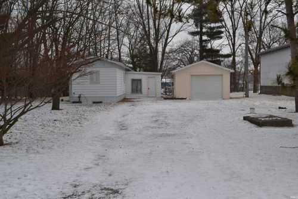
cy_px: 100
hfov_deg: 45.0
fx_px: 360
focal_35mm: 44
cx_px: 149
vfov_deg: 30.8
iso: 100
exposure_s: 1/200
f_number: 7.1
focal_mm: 29
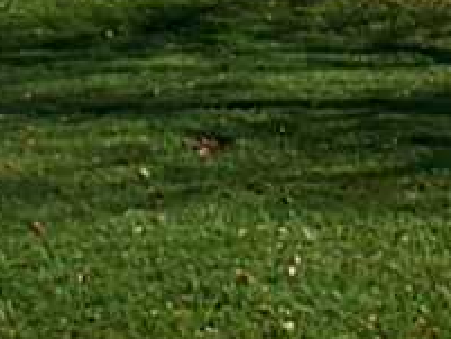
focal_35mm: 143
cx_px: 631
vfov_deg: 9.8
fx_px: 1864
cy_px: -290
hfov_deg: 13.2
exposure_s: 1/320
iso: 80
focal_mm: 7.54
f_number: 5
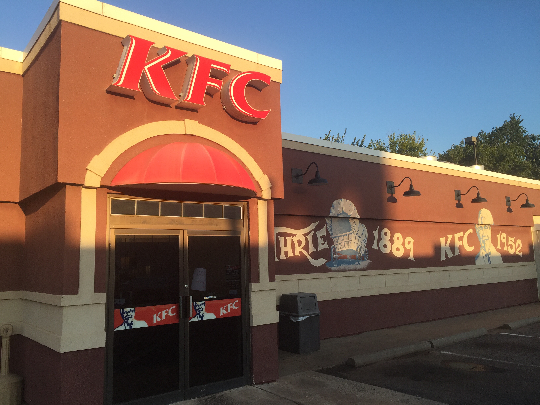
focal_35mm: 29
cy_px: 202
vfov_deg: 48.2
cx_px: 270
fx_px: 452
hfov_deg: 61.7
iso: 32
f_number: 2.2
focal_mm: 4.15
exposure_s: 1/682
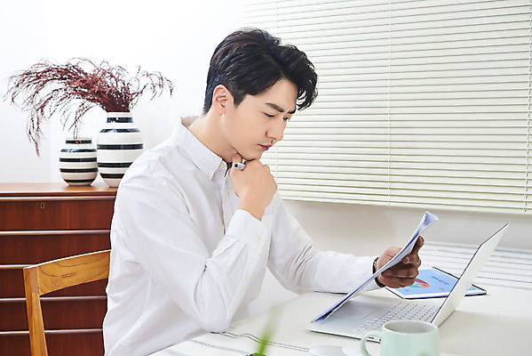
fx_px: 710
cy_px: 178
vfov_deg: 28.1
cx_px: 266
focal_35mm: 48
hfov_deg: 41.1
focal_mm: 48
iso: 200
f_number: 5.6
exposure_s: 1/125
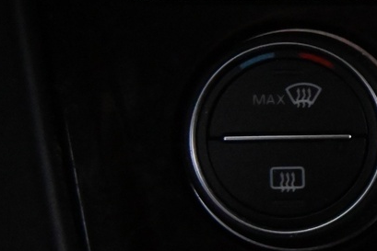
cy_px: 138
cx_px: 689
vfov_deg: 4.6
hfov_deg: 6.8
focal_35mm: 297
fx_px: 3111
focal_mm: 50
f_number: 6.3
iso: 6400
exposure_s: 1/80
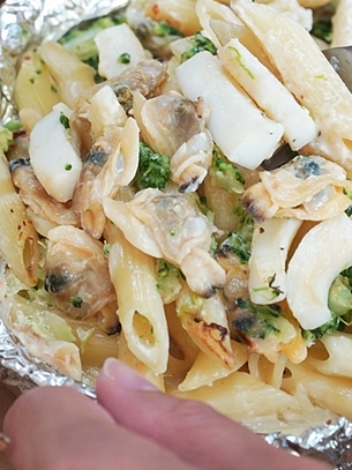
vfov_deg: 8.2
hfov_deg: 6.2
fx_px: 3269
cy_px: 146
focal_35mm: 241
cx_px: 280
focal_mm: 80
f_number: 5.6
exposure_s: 1/25
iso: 1000
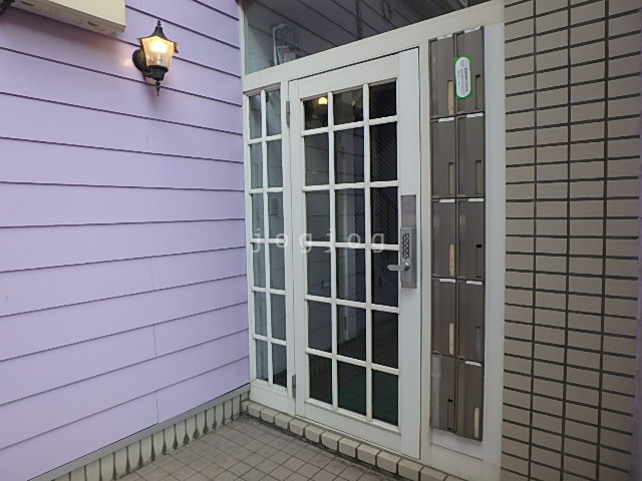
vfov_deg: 58.9
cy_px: 240
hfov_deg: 73.9
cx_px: 321
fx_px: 427
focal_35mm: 23
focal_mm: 4
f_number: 3.8
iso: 125
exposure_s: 1/125
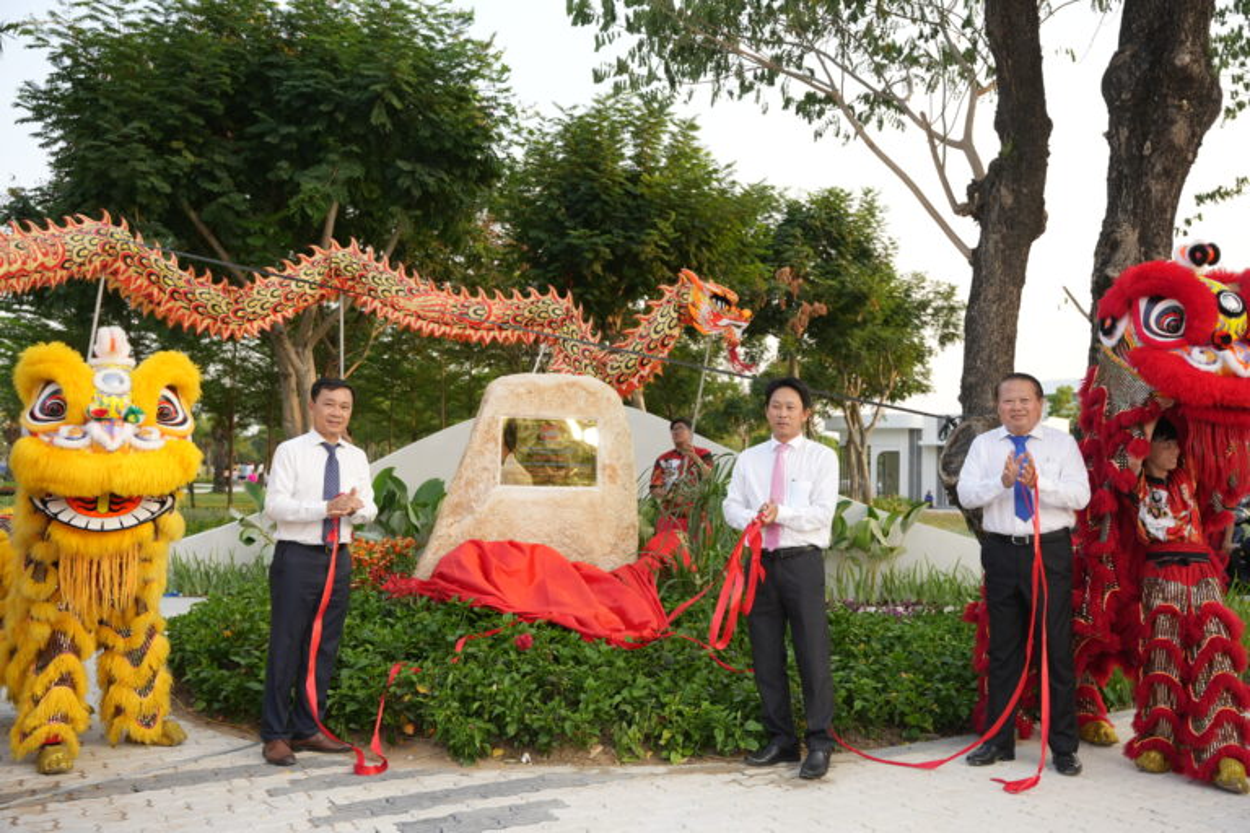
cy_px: 416
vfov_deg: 38.8
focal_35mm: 34
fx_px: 1184
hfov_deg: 55.7
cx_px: 625
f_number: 4
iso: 200
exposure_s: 1/200
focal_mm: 34.1
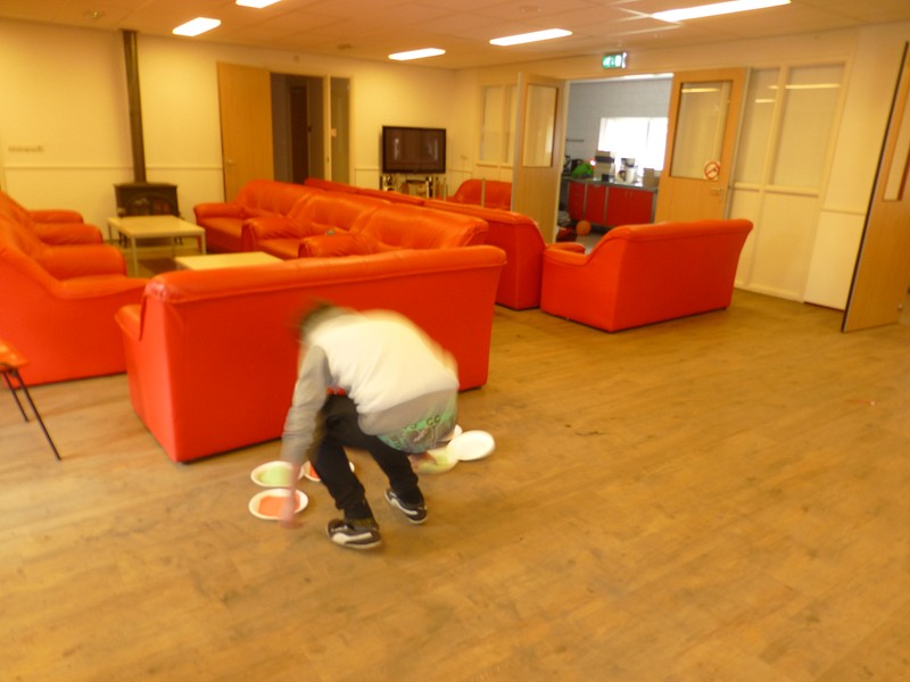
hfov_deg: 71.6
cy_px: 341
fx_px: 631
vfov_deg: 56.8
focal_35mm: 24
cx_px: 455
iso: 100
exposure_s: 1/6
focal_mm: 4.3
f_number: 3.3
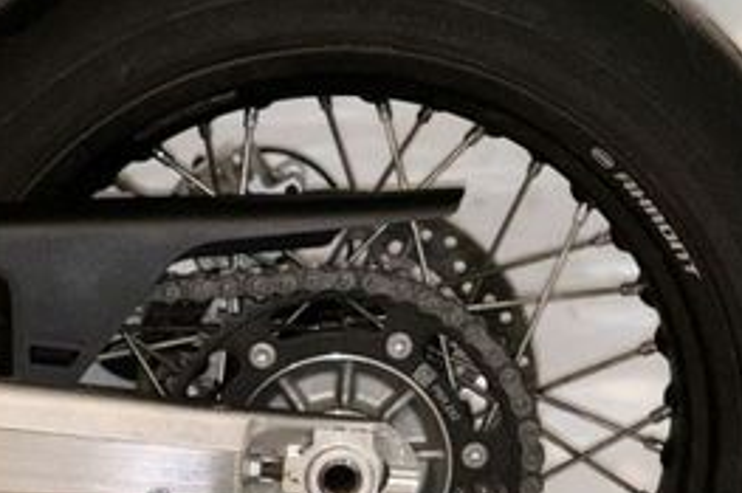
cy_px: 442
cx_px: 324
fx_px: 4017
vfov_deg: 7.0
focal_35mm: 195
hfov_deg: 10.6
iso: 160
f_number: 2.8
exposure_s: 1/33
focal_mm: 9
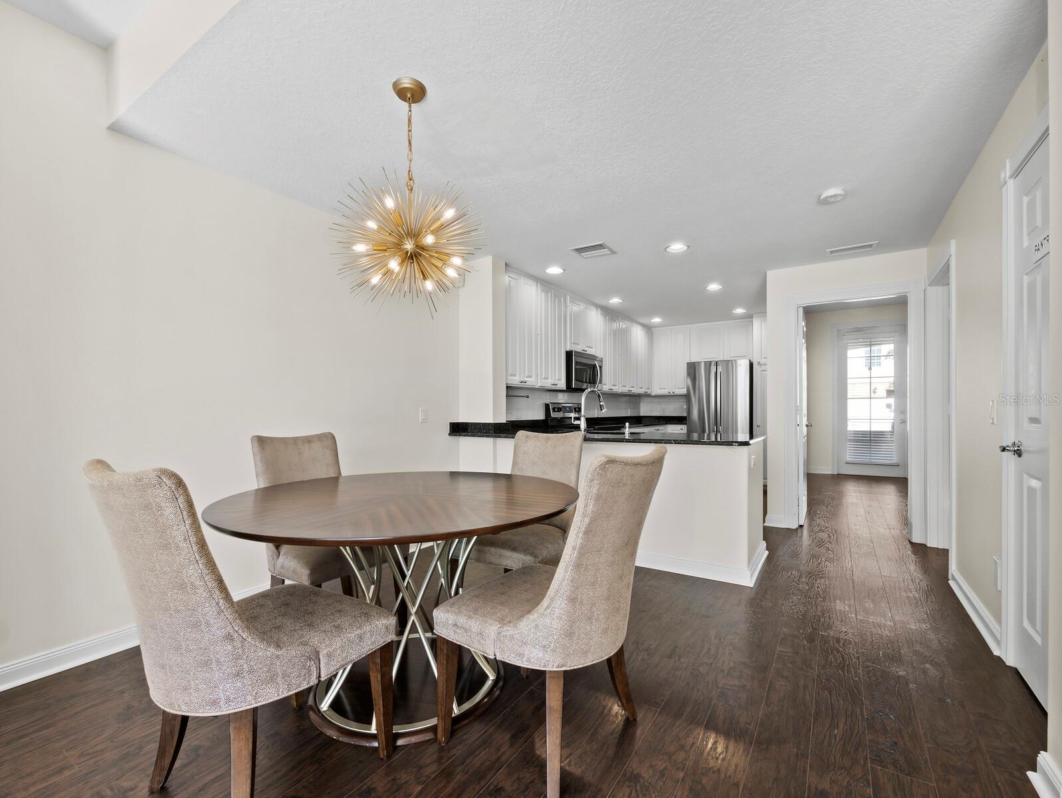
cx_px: 531
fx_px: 430
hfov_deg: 102.0
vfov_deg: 85.7
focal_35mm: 14
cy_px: 399
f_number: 14
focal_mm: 7
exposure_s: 1/2.5
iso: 320
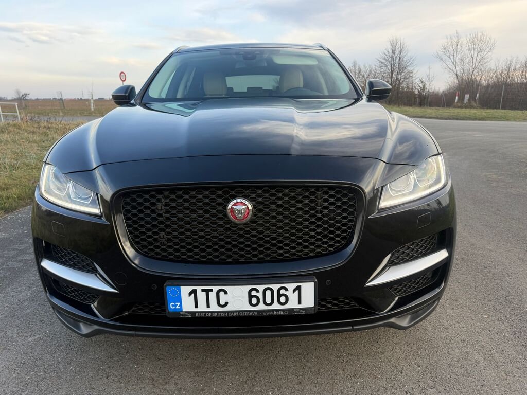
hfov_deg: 71.6
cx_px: 264
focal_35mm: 24
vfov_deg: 56.8
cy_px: 198
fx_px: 365
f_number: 1.78
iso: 100
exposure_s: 1/660
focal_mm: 6.76
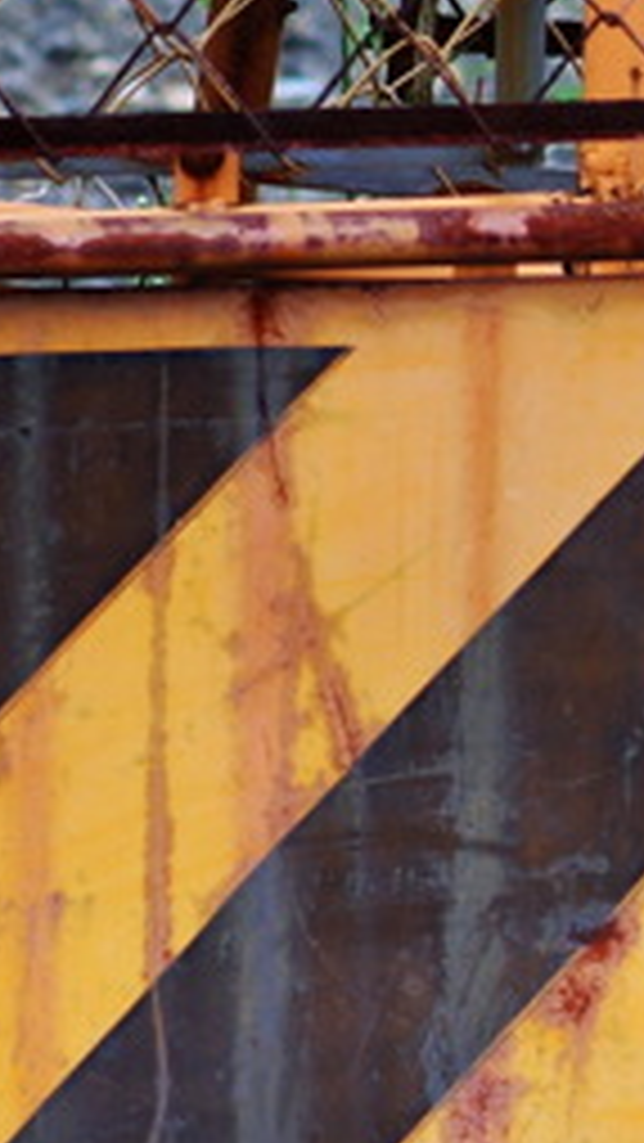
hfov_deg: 2.7
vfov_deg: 4.9
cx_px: 2162
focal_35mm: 443
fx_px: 13440
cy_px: 234
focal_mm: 70
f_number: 4
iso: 200
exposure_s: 1/125
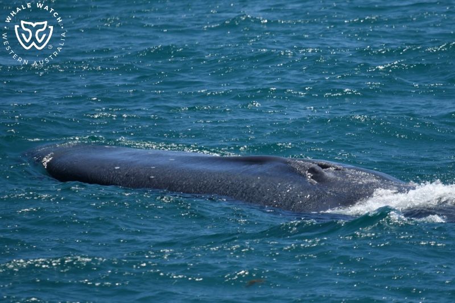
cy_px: 152
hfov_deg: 3.4
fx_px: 7581
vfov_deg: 2.3
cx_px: 228
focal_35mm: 600
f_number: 6.3
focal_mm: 600
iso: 1000
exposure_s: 1/8000
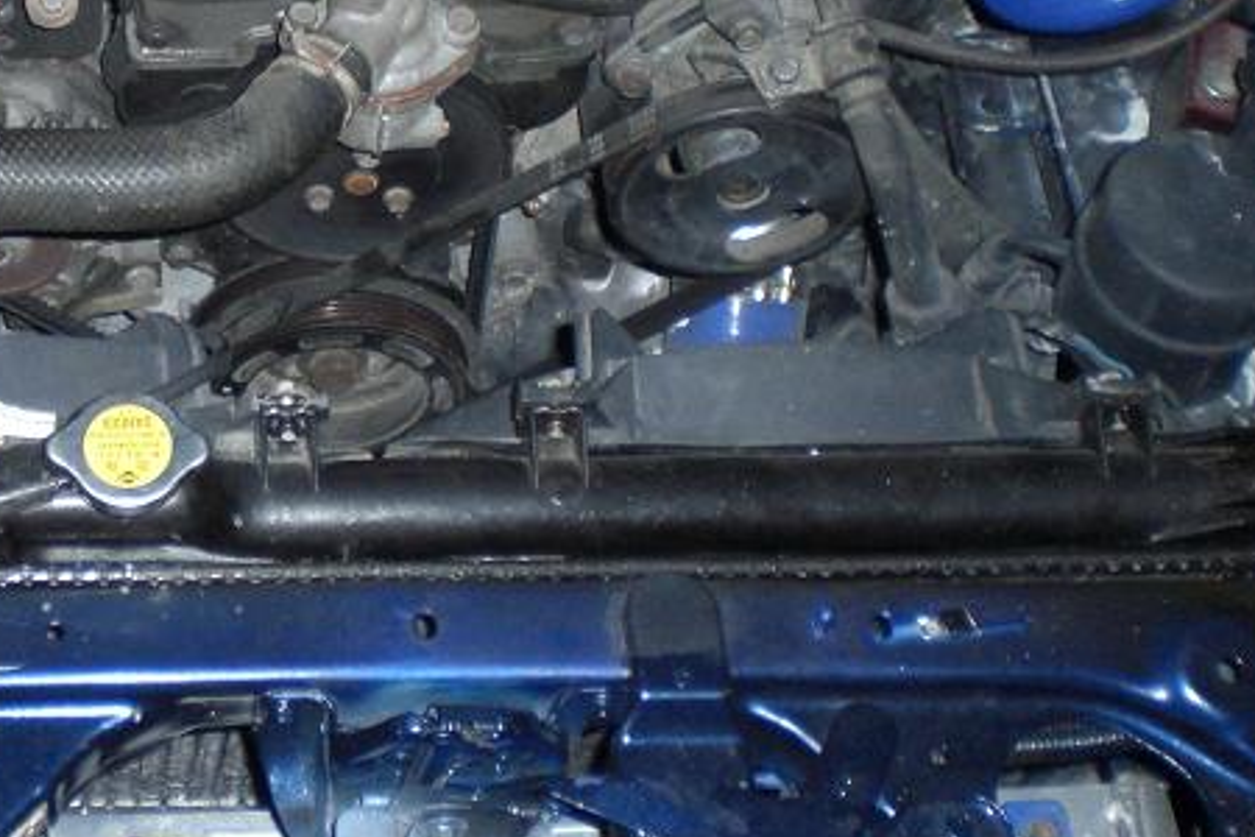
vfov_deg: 16.4
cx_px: 173
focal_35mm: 81
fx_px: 2824
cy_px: -64
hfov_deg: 24.5
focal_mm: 6.3
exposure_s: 1/60
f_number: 3.1
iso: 200
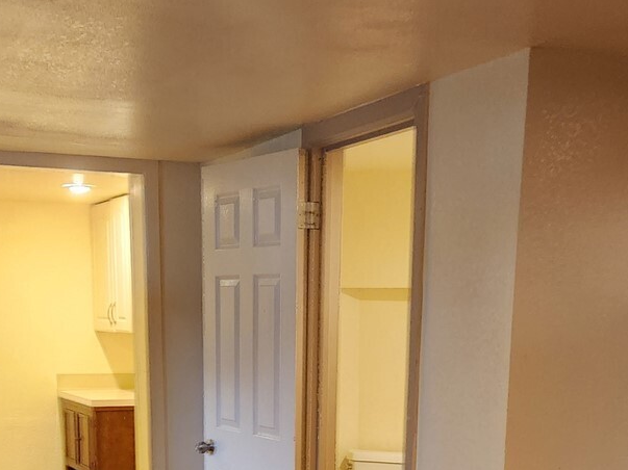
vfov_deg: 22.4
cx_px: 285
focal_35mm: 61
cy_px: 539
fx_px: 1106
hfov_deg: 31.7
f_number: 1.8
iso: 640
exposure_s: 1/60
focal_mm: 5.4
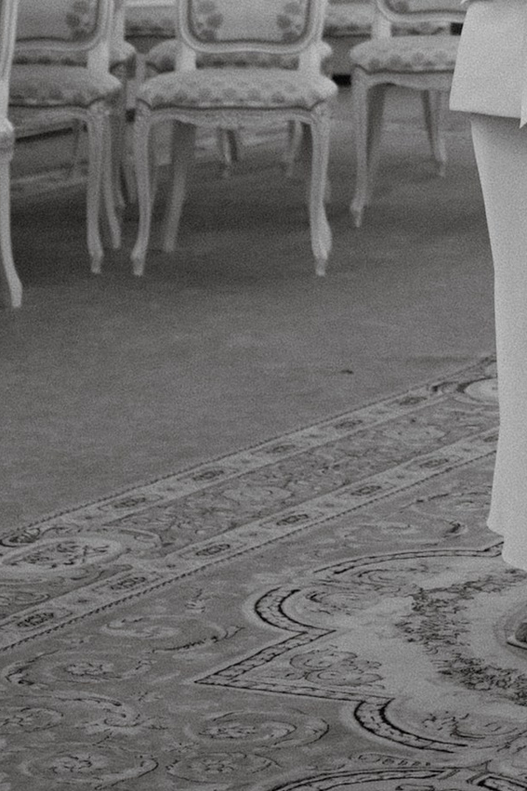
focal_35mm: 158
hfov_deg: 8.5
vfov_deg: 11.7
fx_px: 3471
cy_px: -768
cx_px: 769
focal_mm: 35
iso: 400
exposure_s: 1/250
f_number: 2.5
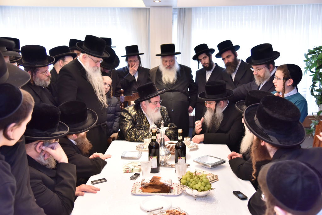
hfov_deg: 50.7
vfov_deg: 35.1
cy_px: 108
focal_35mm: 38
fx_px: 340
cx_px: 161
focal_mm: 38
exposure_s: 1/125
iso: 1600
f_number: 4
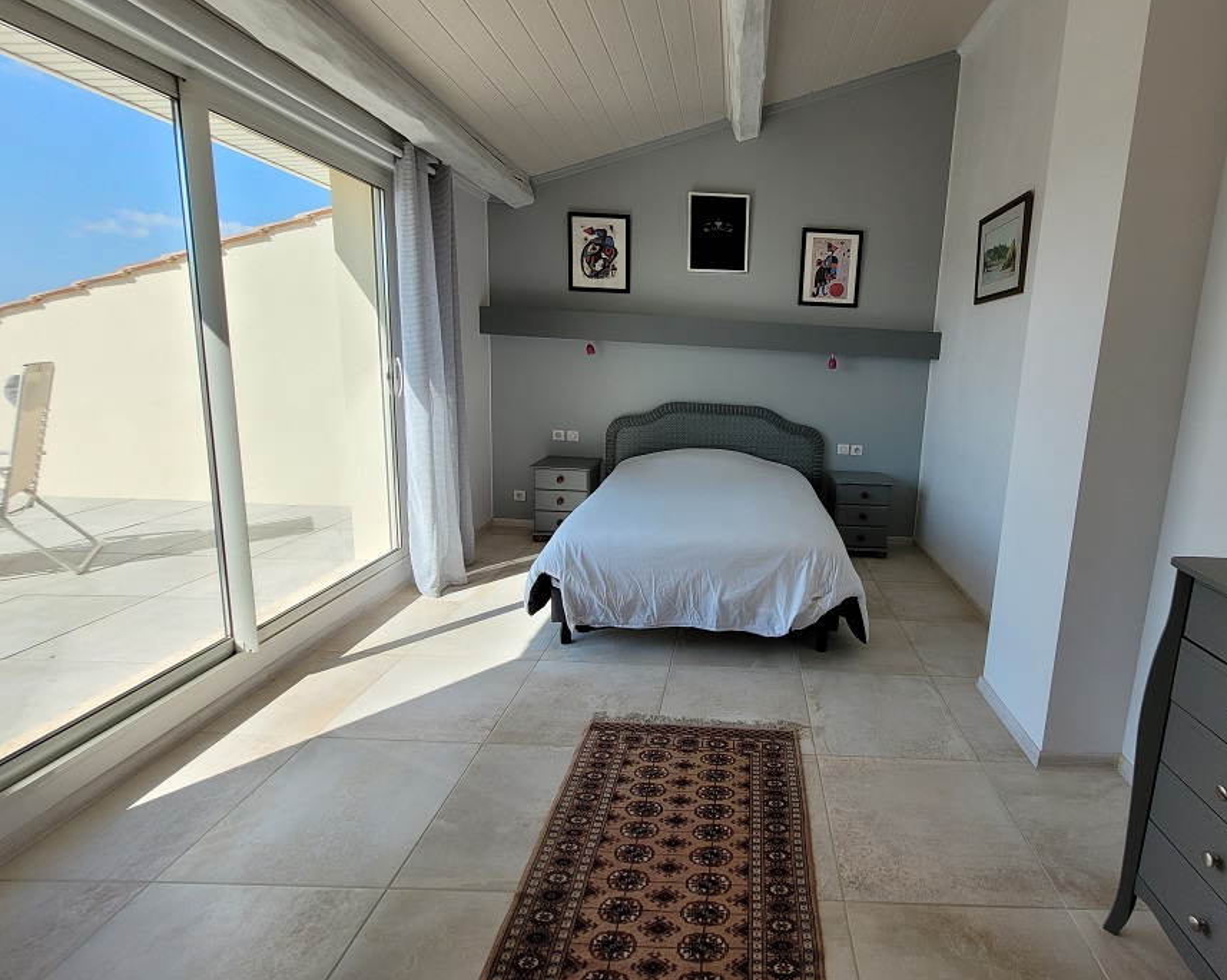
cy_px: 451
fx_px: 581
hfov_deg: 91.6
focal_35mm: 16
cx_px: 750
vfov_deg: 80.2
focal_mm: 1.74
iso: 40
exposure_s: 1/541
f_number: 2.2
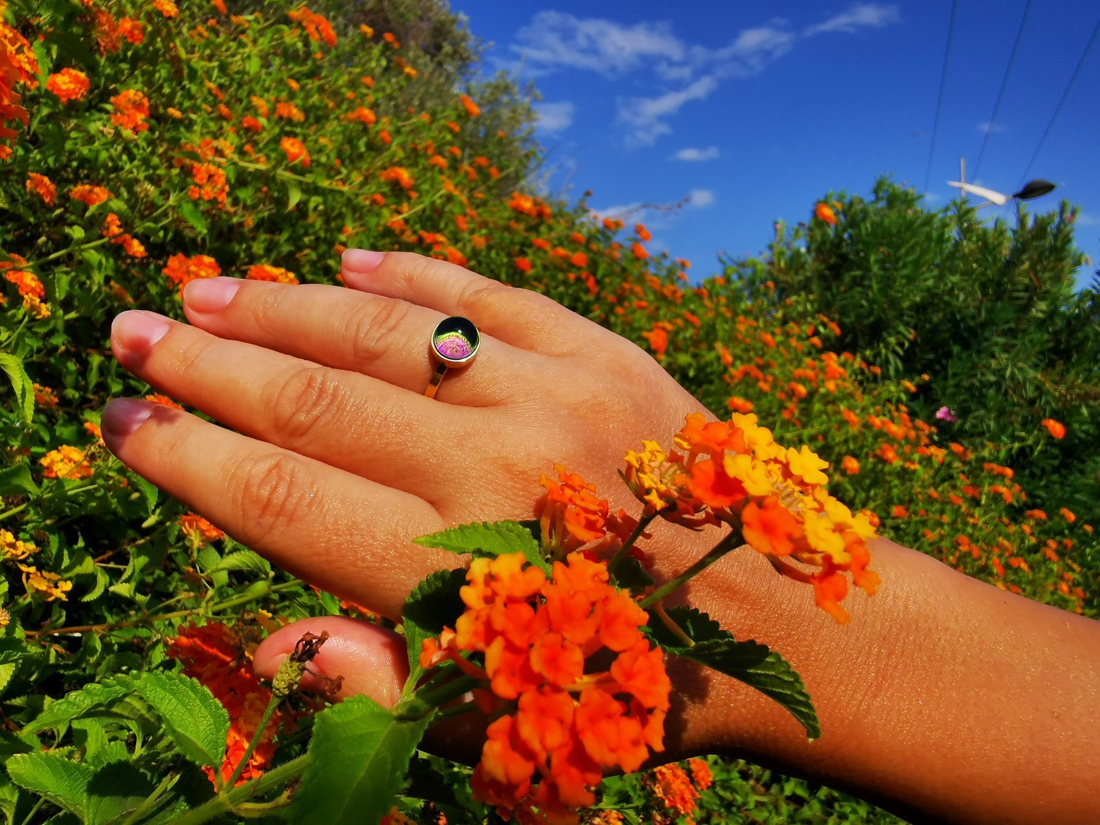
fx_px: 826
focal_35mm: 26
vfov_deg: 53.1
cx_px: 550
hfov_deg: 67.3
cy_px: 412
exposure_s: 1/2217
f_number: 2.2
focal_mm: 2.35
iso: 50
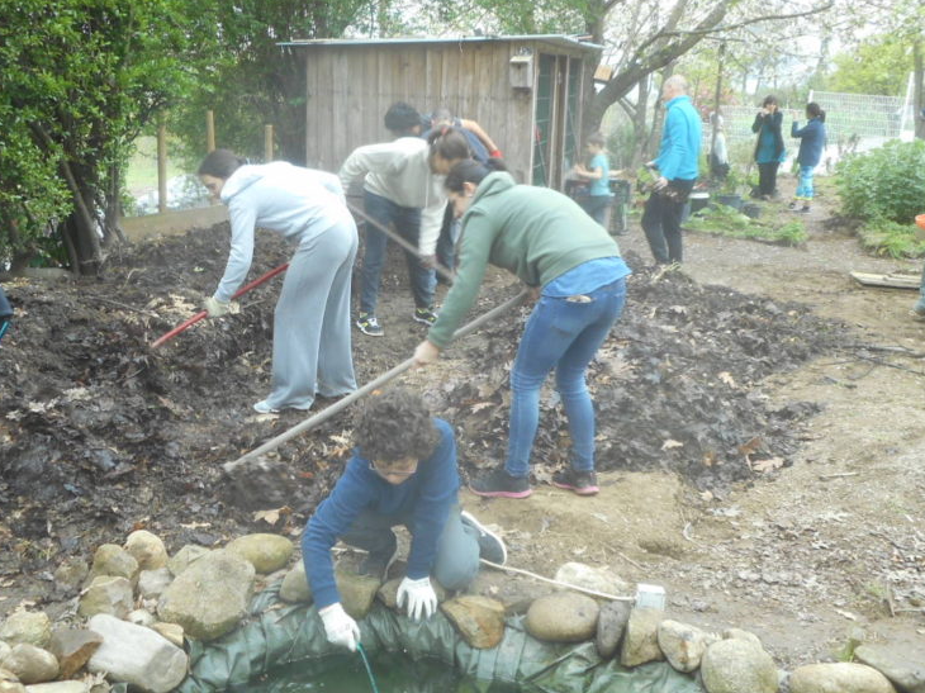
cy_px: 314
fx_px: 988
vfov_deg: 38.6
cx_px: 403
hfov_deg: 50.0
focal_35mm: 37
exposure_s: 1/40
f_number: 3.7
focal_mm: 4.5
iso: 80
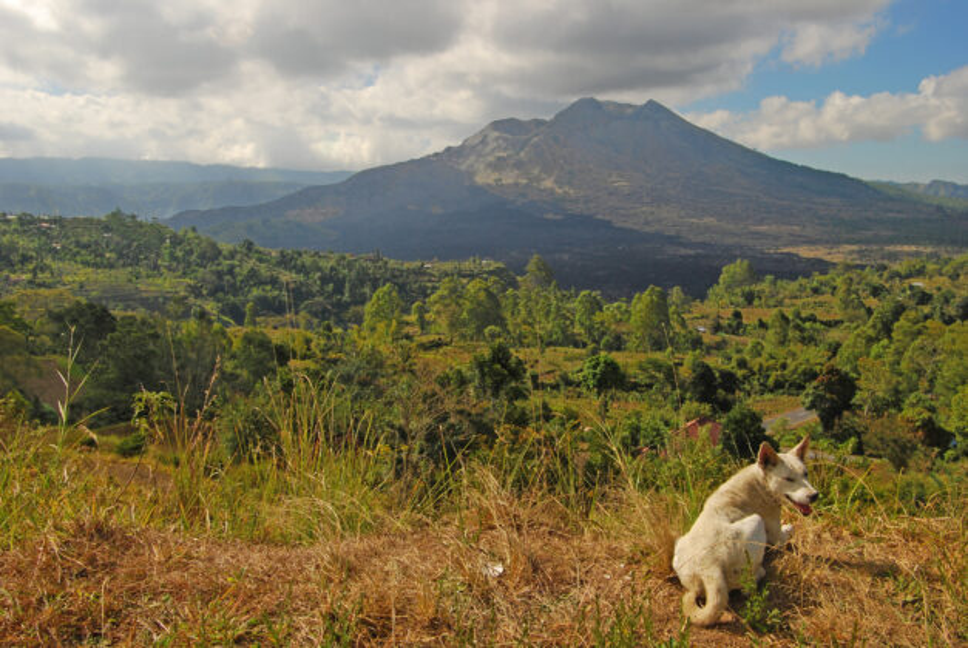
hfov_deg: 57.2
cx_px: 484
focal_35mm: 33
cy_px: 324
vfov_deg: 40.1
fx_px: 889
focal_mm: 22
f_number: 11
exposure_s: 1/160
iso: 100
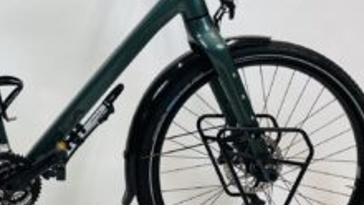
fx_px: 560
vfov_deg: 20.6
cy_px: 45
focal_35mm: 58
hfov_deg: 34.6
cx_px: 61
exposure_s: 1/100
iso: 50
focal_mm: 4.25
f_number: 1.8
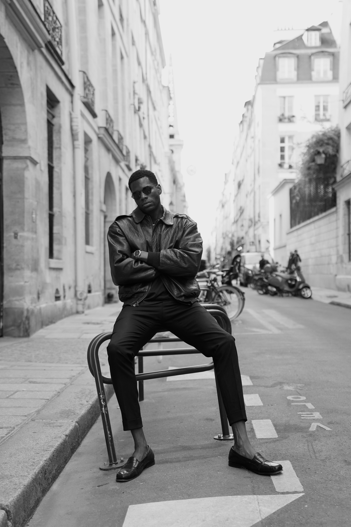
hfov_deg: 28.1
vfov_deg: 41.1
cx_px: 176
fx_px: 702
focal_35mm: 48
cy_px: 264
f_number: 2.8
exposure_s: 1/200
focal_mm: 48
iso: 160
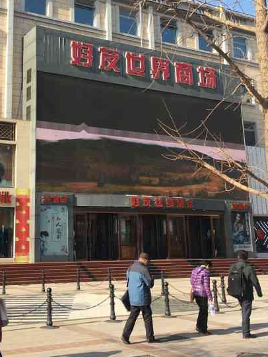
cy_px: 121
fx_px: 516
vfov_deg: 37.8
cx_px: 75
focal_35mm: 50
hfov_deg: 28.8
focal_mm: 4.15
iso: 25
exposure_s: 1/712
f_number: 2.2
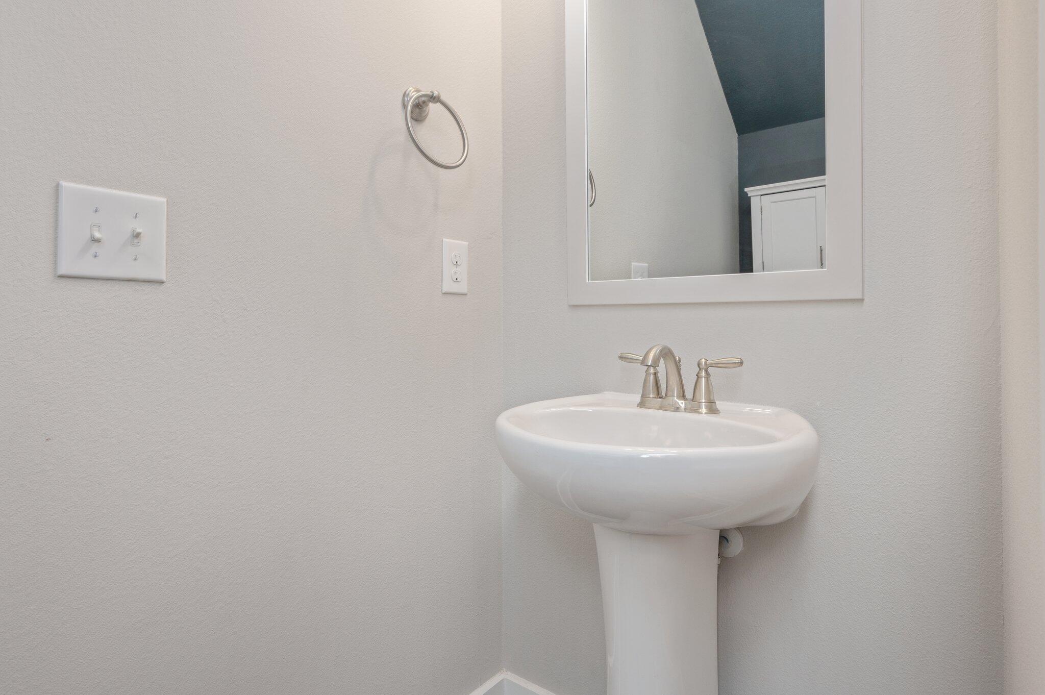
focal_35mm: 18
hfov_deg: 90.0
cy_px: 348
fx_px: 522
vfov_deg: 67.3
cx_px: 522
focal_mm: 18
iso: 160
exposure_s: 1/30
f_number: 9
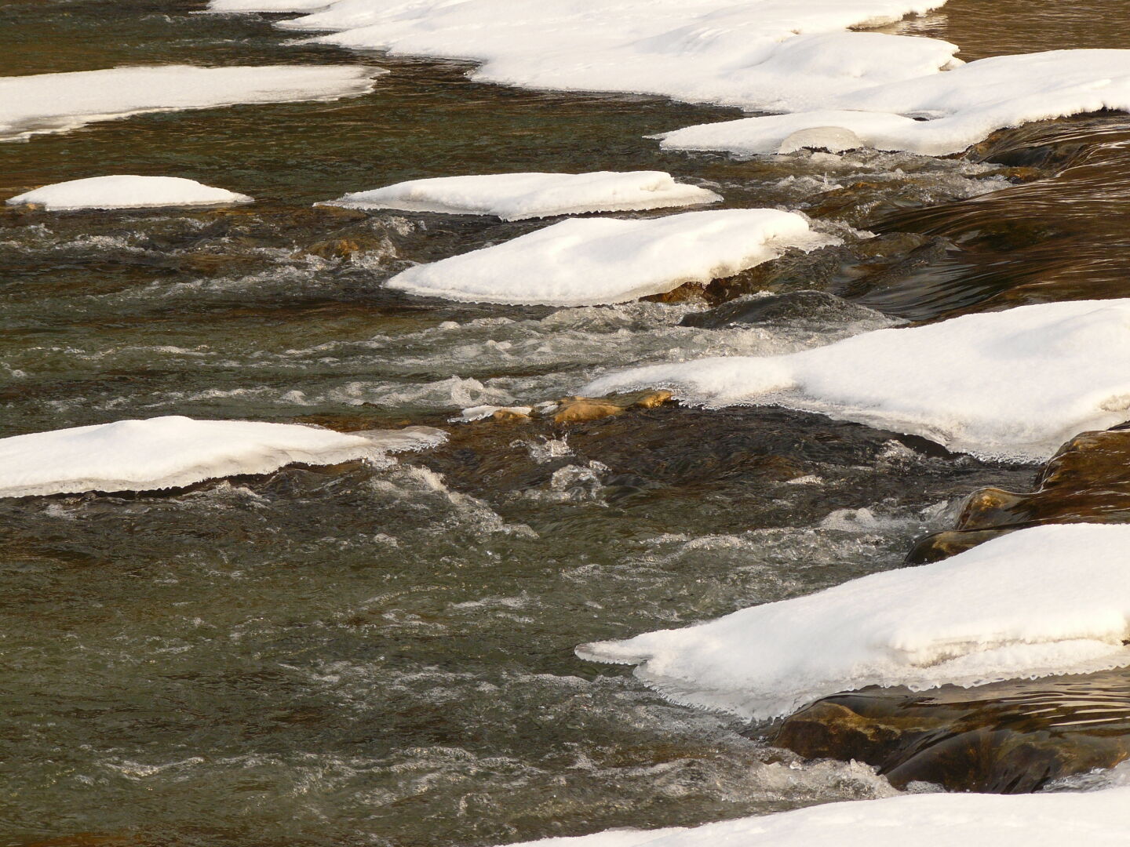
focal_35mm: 168
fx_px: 5484
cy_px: 424
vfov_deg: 8.8
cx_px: 565
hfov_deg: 11.8
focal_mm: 28
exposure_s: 1/200
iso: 100
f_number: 5
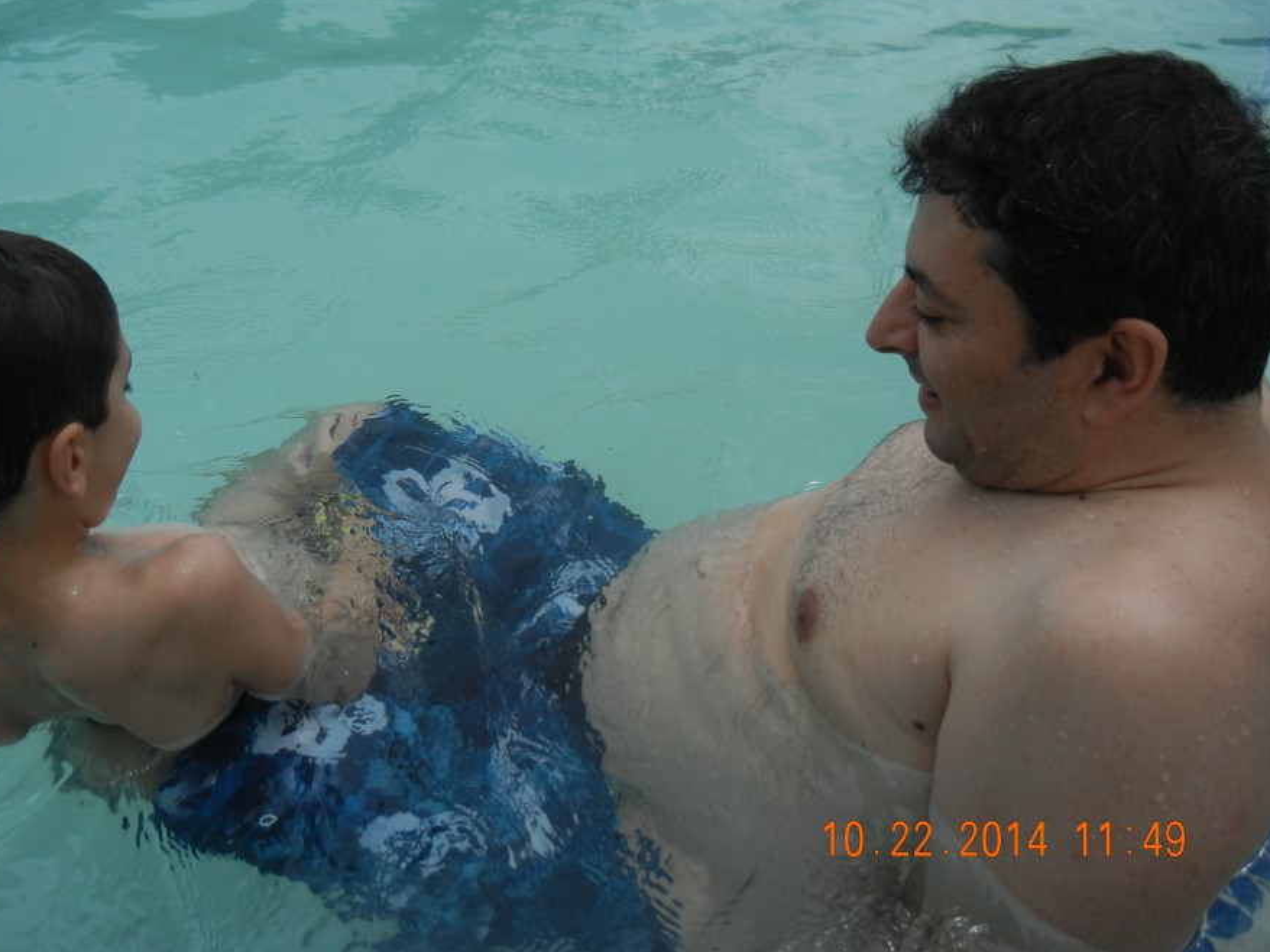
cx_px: 535
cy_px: 399
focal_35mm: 35
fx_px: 1284
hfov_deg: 52.4
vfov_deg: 40.6
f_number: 7
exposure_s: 1/607
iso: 160
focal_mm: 5.4
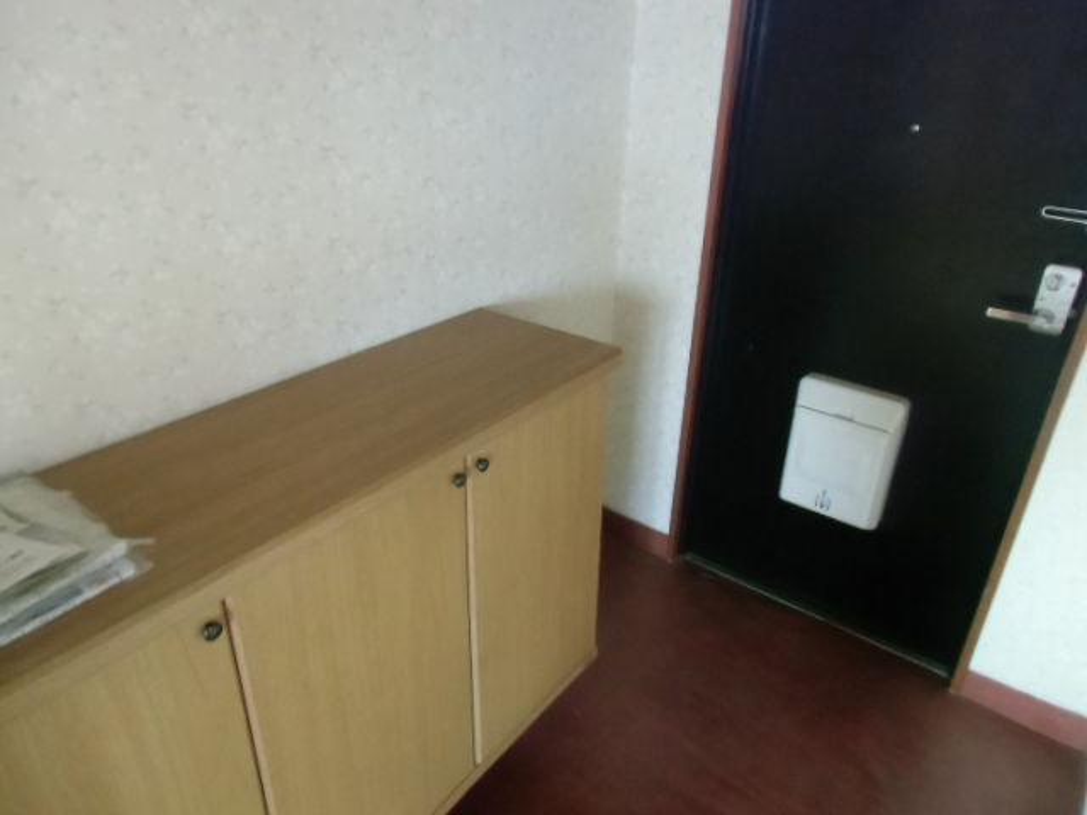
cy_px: 408
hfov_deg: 71.6
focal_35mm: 24
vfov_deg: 56.8
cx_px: 544
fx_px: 754
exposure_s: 1/10
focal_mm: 4.24
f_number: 3
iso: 800
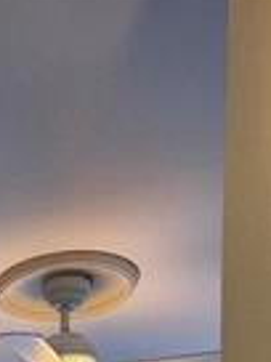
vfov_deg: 11.2
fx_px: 1357
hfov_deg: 10.8
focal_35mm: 130
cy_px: 1003
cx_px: -181
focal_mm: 5.4
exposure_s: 1/120
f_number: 1.8
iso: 200
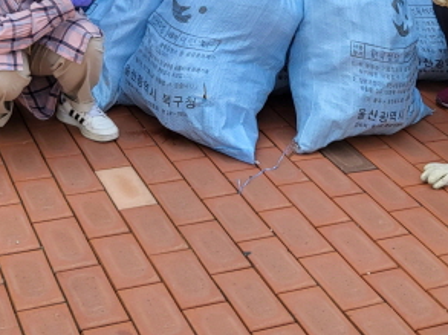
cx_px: 252
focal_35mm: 76
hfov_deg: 25.7
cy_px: -102
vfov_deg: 18.0
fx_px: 982
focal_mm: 4.25
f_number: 1.8
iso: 50
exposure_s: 1/823
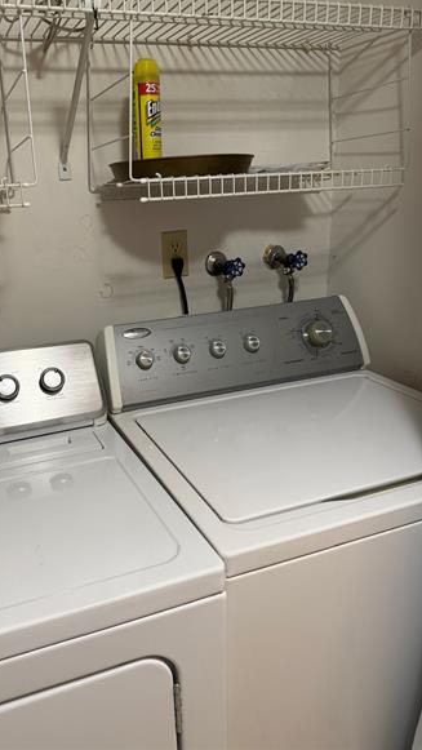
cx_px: 137
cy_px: 364
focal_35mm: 27
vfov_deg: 69.8
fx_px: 537
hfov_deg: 42.3
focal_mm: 6.76
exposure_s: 1/60
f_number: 1.78
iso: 320
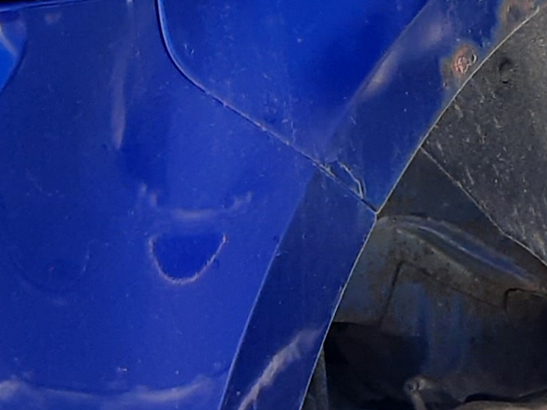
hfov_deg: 11.2
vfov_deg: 8.4
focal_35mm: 176
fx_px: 2781
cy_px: -60
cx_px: 215
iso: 40
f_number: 1.7
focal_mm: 3.92
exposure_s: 1/996
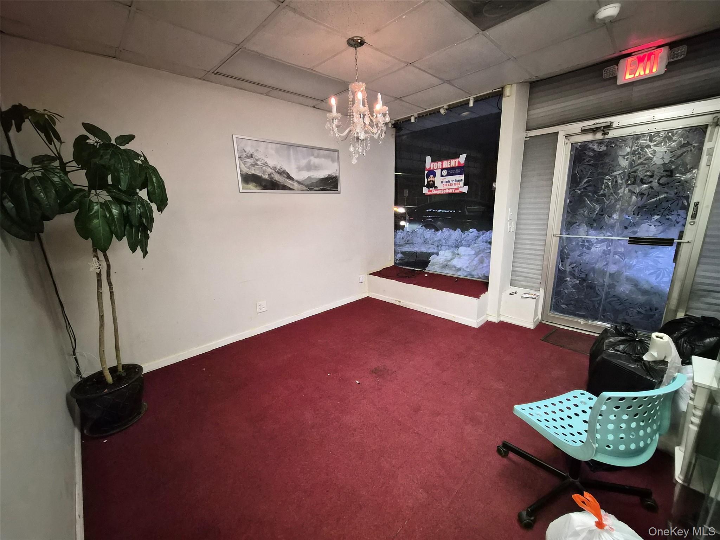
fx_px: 270
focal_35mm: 13
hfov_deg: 106.2
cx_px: 360
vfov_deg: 89.9
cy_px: 270
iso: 1250
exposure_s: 1/60
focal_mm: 1.7
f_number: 2.2
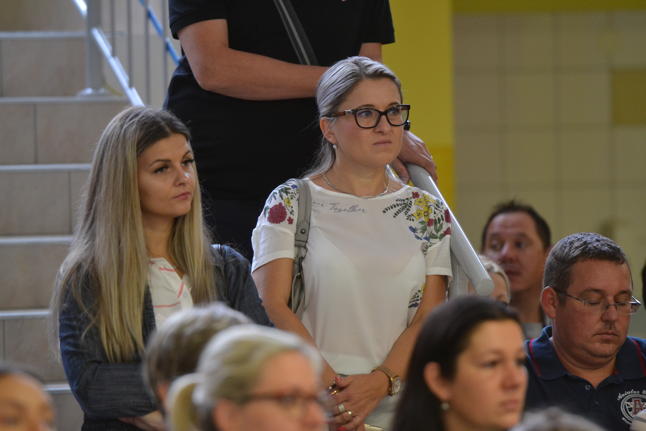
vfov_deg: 4.6
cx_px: 323
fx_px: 5383
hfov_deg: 6.9
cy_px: 216
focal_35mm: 300
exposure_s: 1/125
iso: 1400
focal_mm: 200
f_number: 2.8
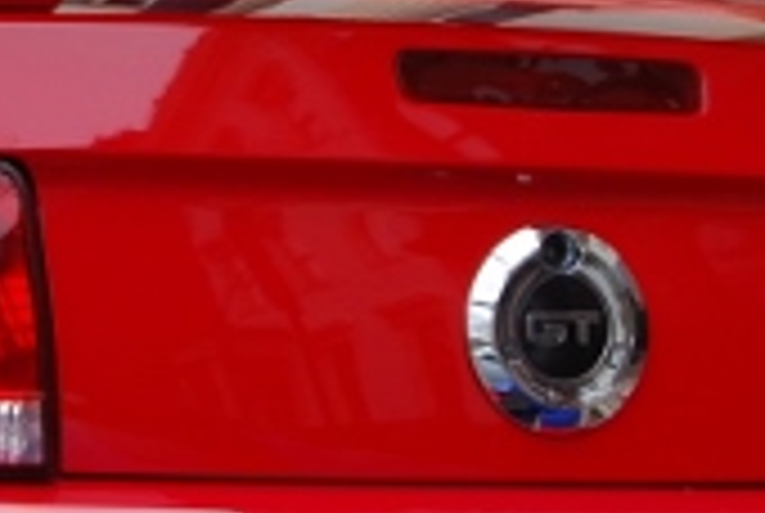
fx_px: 4811
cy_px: 148
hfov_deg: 9.0
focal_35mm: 226
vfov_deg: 6.1
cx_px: -36
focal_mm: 32
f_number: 7.1
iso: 200
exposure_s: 1/250
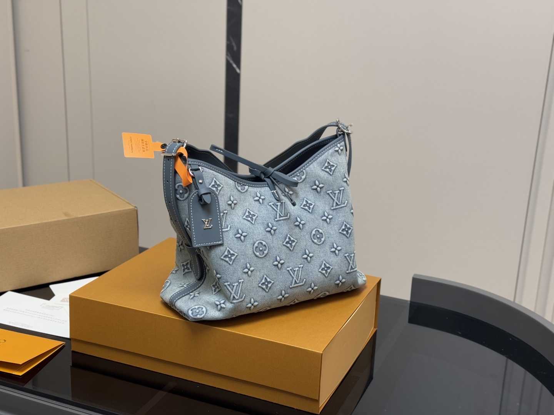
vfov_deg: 30.3
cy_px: 208
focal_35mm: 48
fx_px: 768
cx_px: 277
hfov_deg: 39.7
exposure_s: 1/60
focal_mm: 6.76
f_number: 1.78
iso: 100
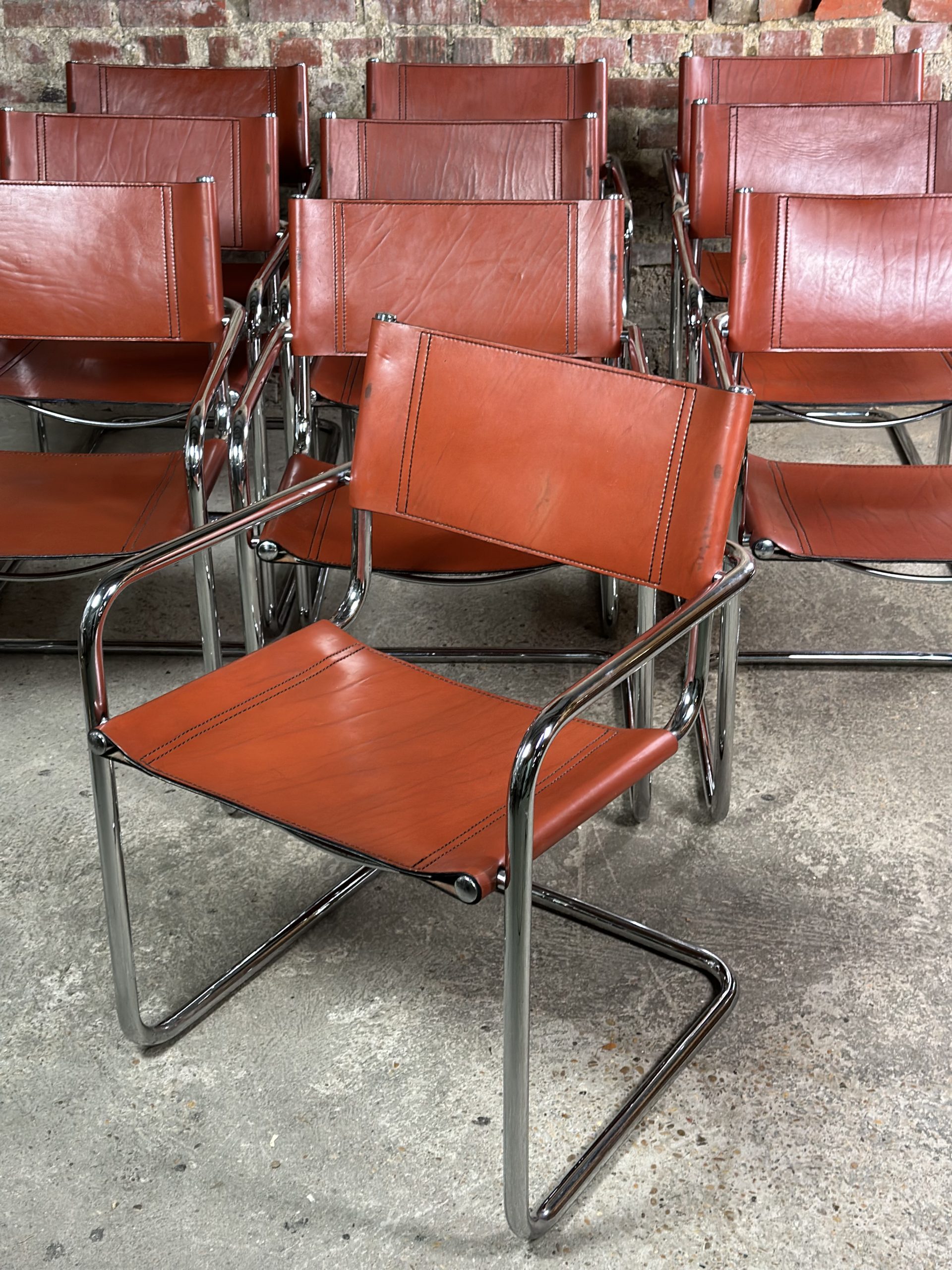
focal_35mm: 48
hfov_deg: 30.3
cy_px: 635
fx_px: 1760
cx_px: 476
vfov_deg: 39.7
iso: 200
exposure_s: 1/33
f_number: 1.78
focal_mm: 6.86
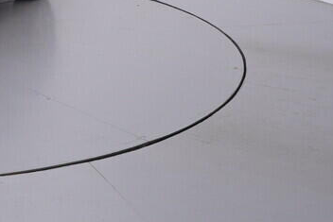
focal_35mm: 65
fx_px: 606
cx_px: -123
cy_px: -59
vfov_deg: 19.4
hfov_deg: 25.5
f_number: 5
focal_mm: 15
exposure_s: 1/80
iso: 200
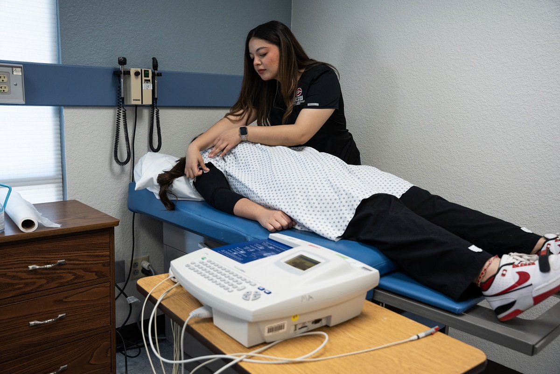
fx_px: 496
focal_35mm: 32
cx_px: 280
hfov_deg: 58.9
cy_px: 187
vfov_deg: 41.2
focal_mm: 31.9
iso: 1000
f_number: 4
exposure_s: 1/160
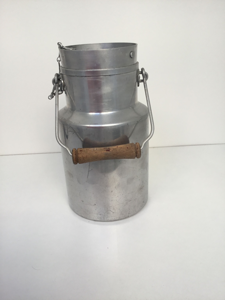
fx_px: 269
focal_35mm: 31
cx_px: 112
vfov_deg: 58.4
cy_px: 150
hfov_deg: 45.4
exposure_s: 1/50
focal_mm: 3.3
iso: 25
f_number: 2.4
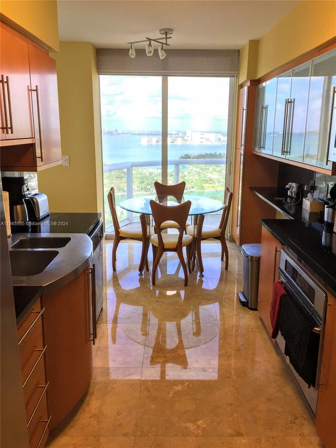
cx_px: 168
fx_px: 375
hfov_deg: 48.2
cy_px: 224
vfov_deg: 61.7
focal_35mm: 29
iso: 40
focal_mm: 4.15
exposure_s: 1/120
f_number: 2.2
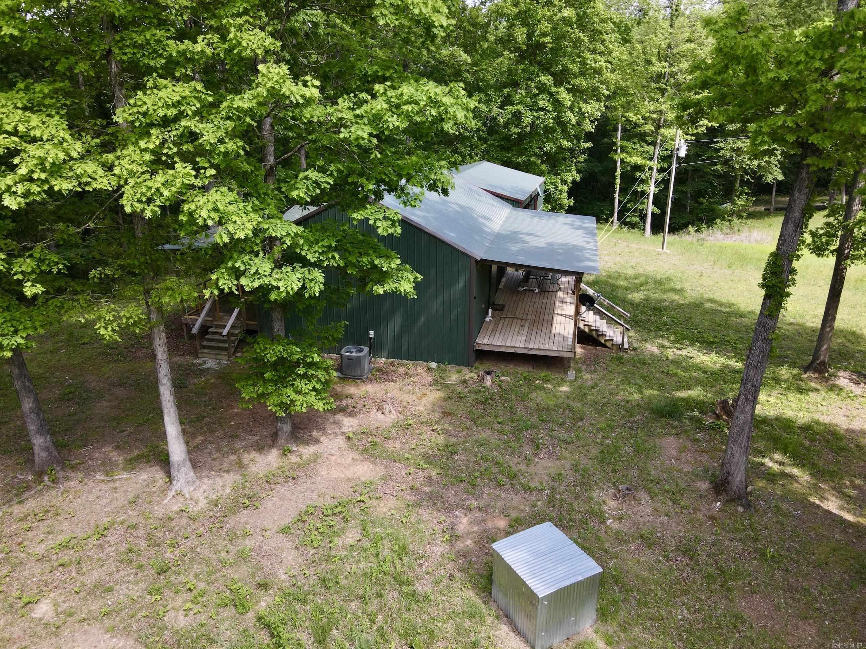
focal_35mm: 24
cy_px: 324
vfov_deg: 56.8
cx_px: 433
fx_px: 600
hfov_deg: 71.6
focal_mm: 4.5
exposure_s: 1/13
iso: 470
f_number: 2.8
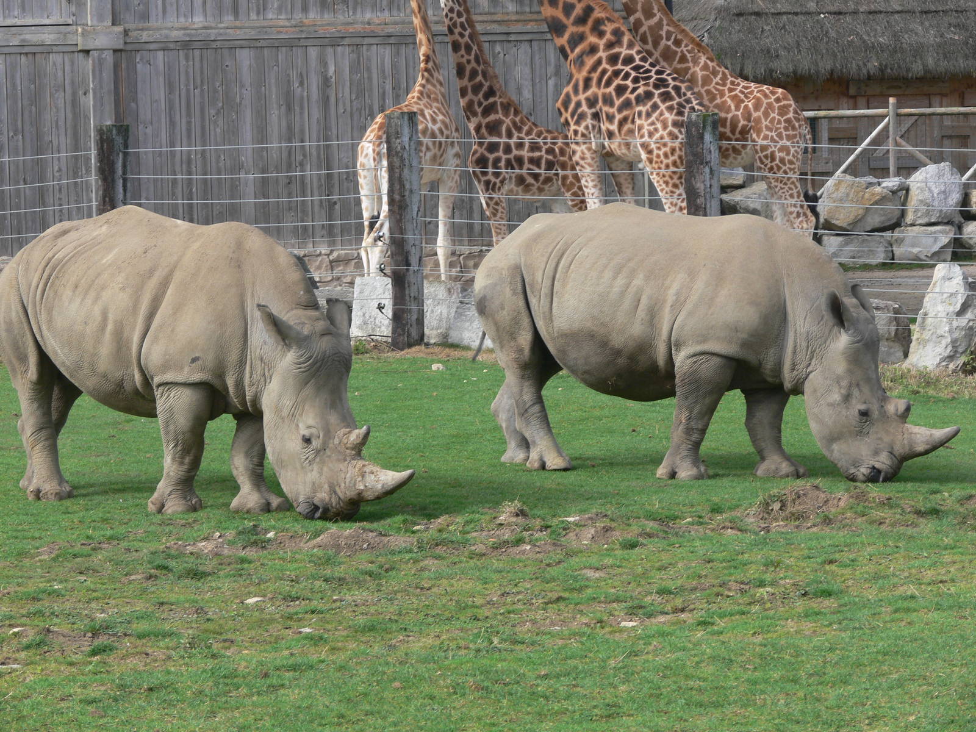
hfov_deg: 11.4
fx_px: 4906
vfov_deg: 8.5
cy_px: 366
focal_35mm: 174
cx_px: 488
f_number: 5.6
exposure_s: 1/200
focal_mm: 36.8
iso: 80
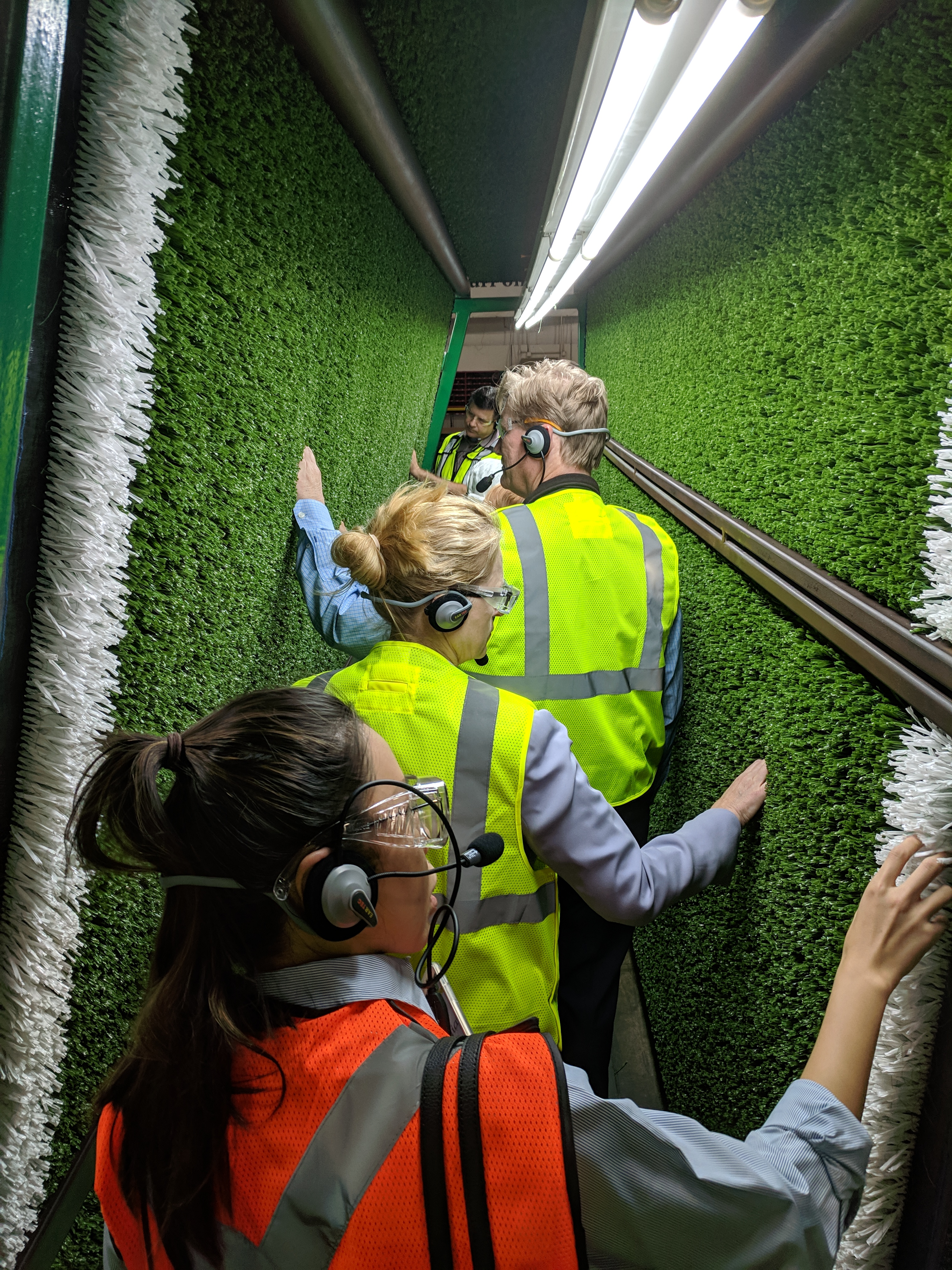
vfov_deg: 67.3
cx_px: 476
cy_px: 635
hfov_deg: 53.1
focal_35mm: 26
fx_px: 953
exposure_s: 1/120
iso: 79
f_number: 2
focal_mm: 4.67
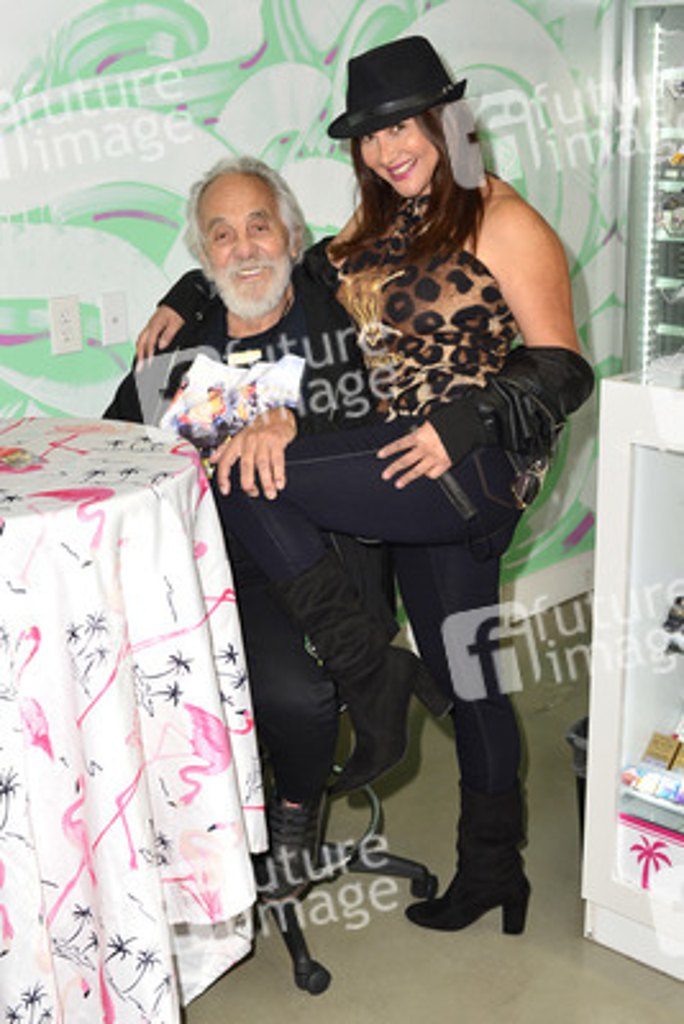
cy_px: 512
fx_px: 997
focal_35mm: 35
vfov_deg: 54.4
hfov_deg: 37.9
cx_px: 342
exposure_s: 1/200
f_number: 6.3
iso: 800
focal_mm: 35
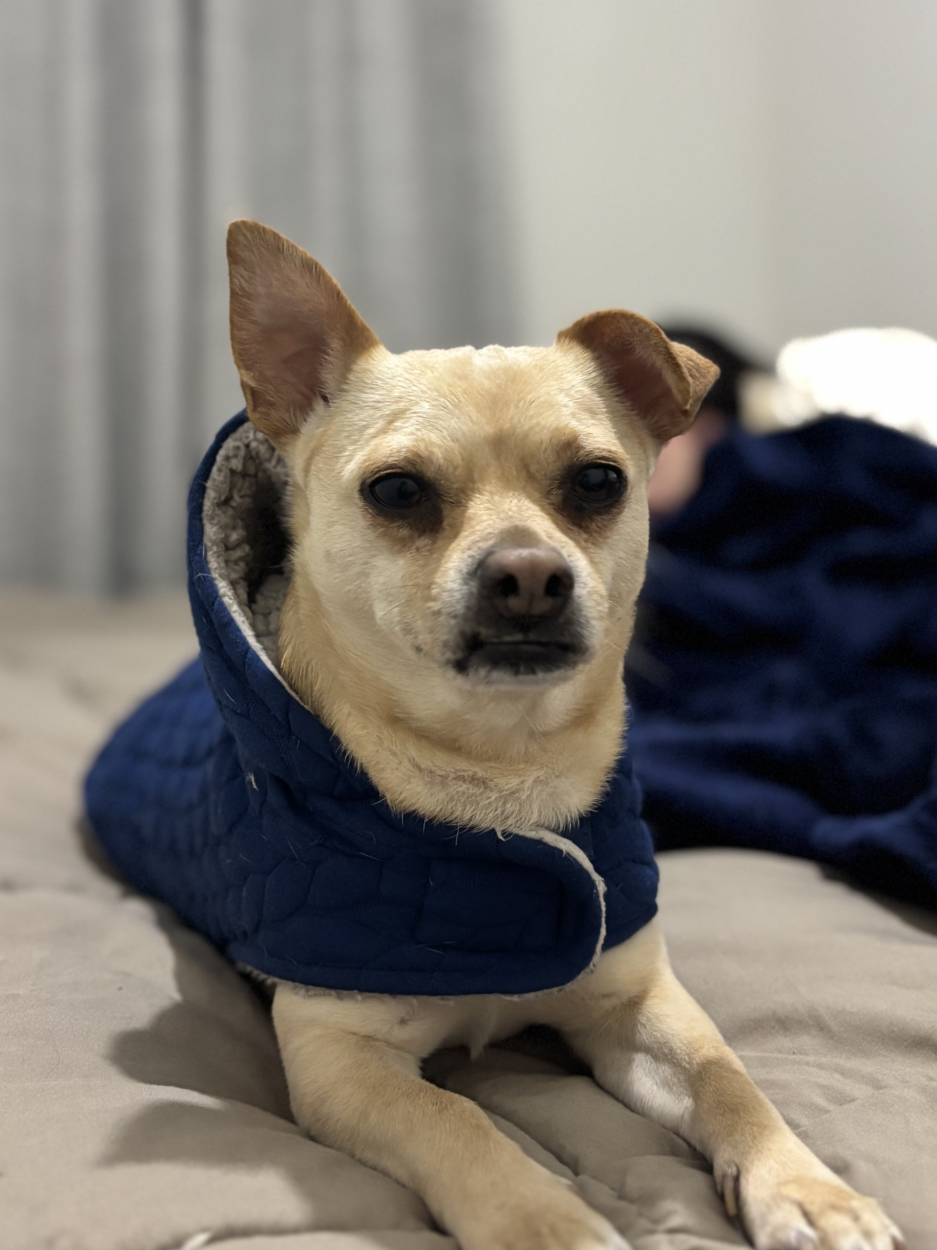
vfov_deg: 47.3
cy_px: 439
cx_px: 456
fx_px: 1408
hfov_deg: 36.8
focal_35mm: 39
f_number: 1.6
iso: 500
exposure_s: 1/40
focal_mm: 5.96
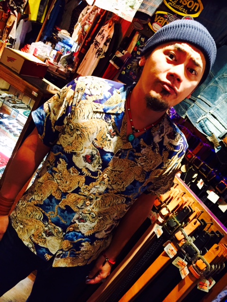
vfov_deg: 61.7
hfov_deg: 48.2
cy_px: 151
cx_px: 114
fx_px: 254
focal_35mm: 29
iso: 250
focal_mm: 4.15
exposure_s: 1/15
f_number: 2.2
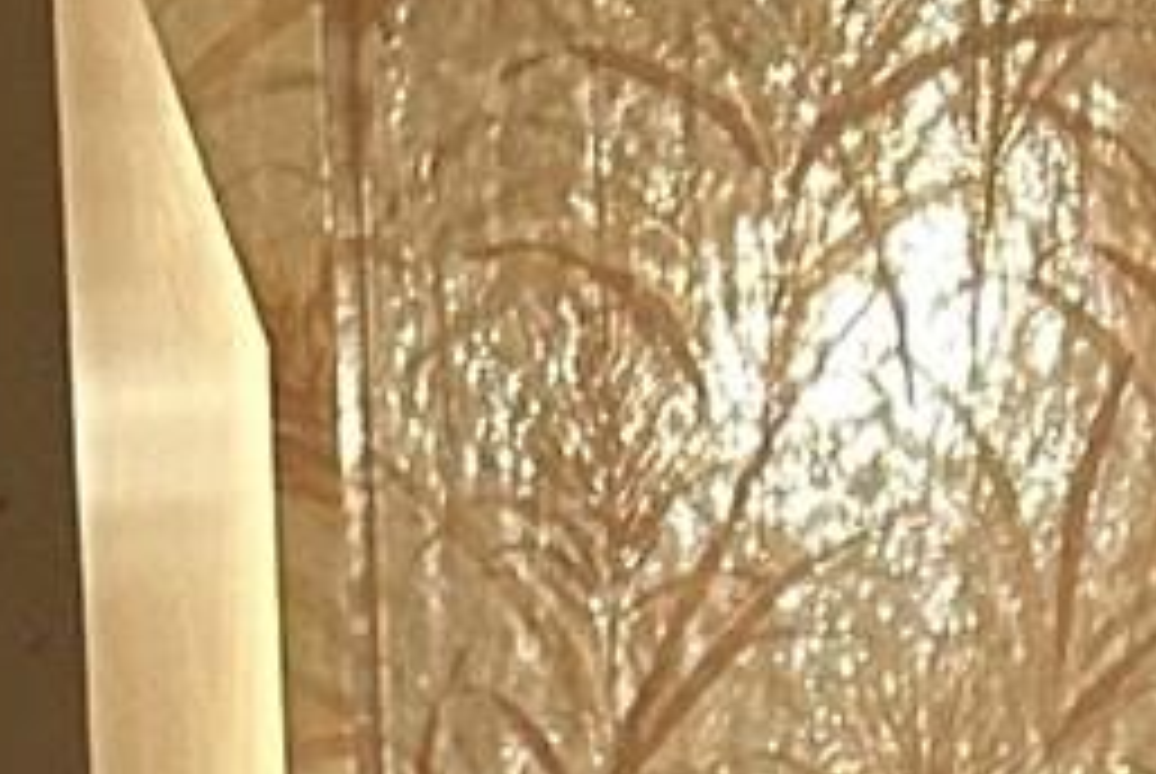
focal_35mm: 242
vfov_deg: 4.3
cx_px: 445
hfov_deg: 8.5
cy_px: 4846
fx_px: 7780
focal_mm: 5.7
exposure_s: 1/60
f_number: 1.5
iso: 160
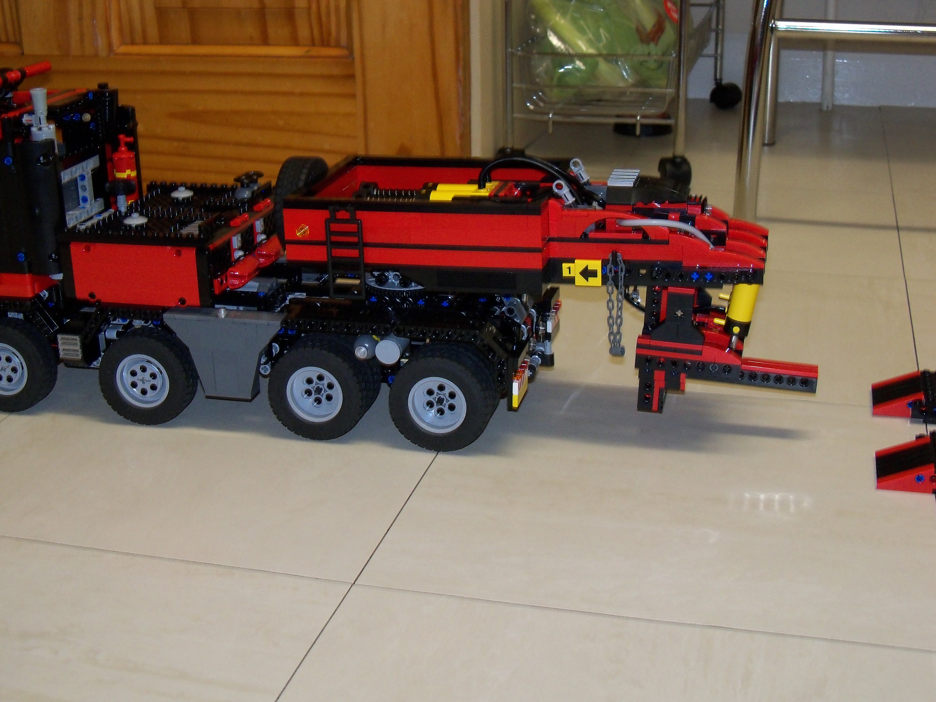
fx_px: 1352
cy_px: 351
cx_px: 468
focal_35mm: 50
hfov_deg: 38.2
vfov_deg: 29.1
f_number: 3.8
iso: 200
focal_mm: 8.8
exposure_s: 1/30
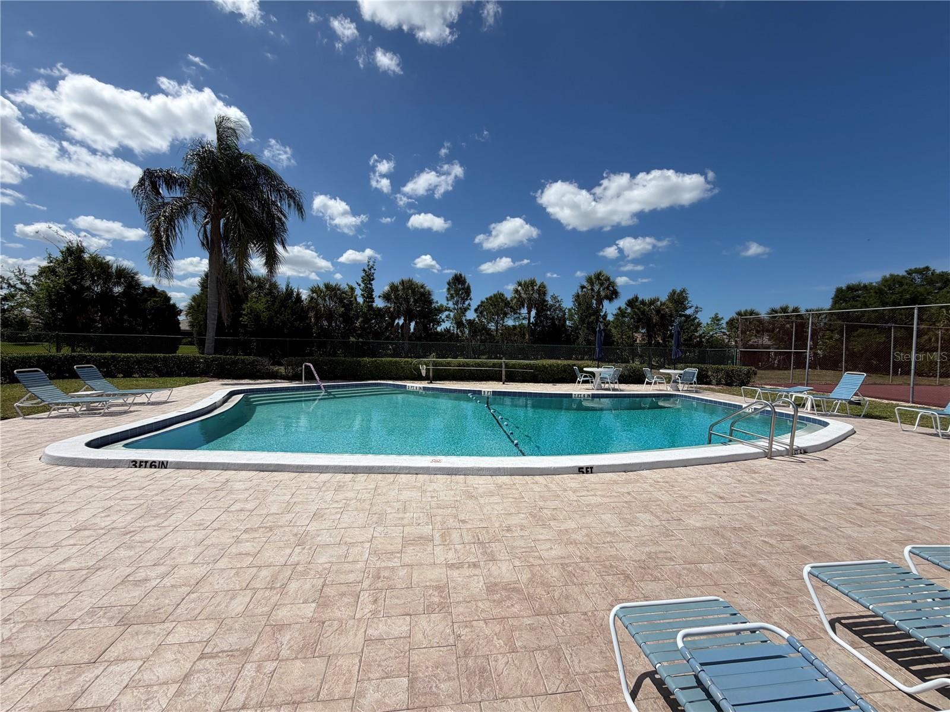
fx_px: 384
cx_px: 475
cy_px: 356
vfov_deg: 85.7
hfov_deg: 102.1
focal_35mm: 14
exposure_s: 1/1961
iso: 20
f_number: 2.2
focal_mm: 2.22
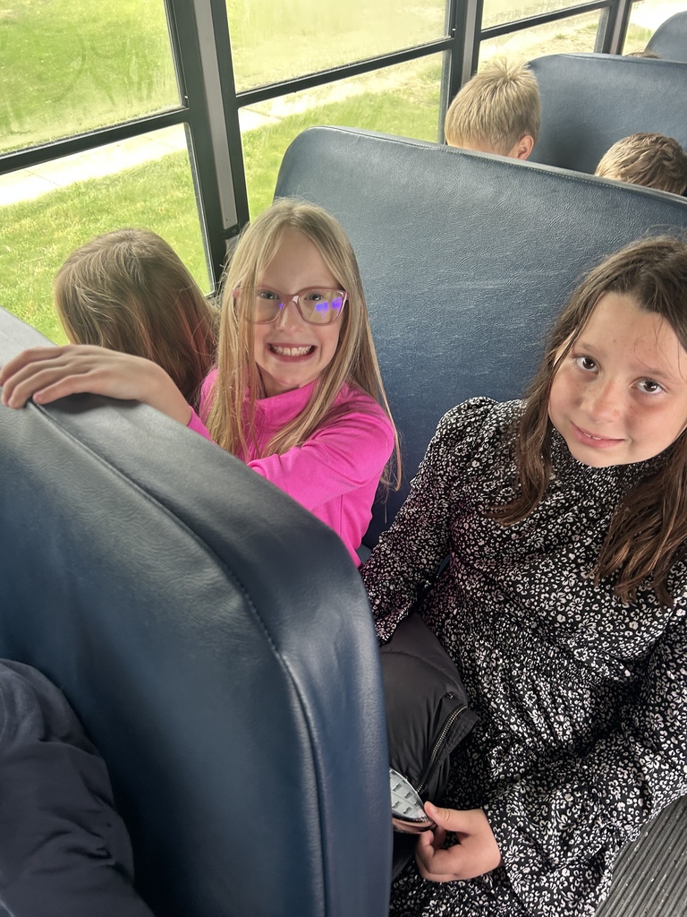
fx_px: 688
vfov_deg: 67.3
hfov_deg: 53.1
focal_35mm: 26
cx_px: 344
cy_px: 458
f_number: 1.5
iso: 160
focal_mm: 5.7
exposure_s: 1/60
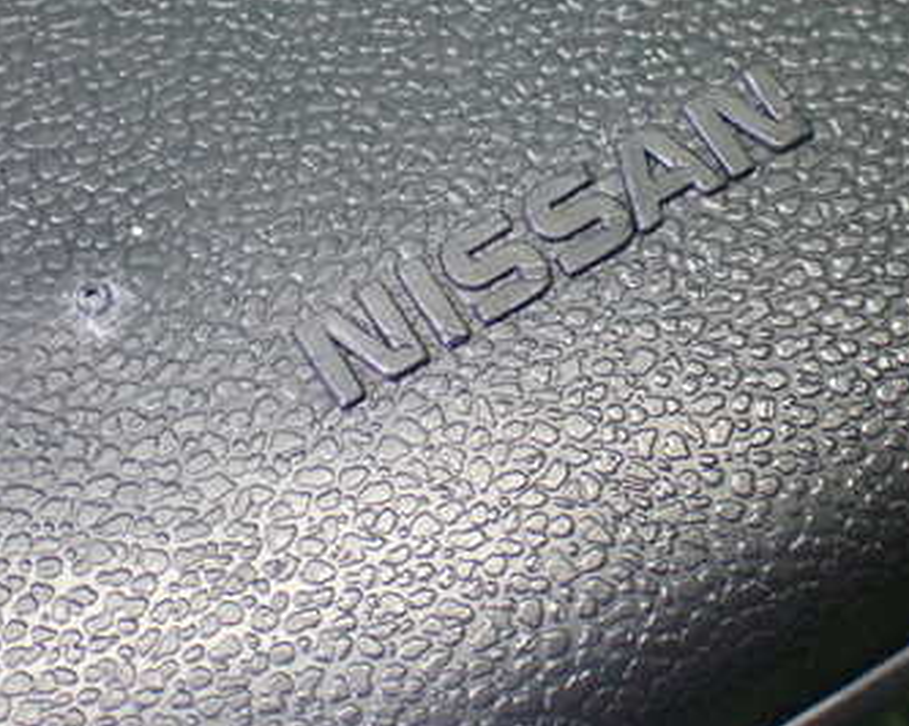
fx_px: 2366
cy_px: 235
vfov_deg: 17.4
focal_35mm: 88
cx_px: 502
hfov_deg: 21.7
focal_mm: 9.01
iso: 800
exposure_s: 1/50
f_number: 3.2
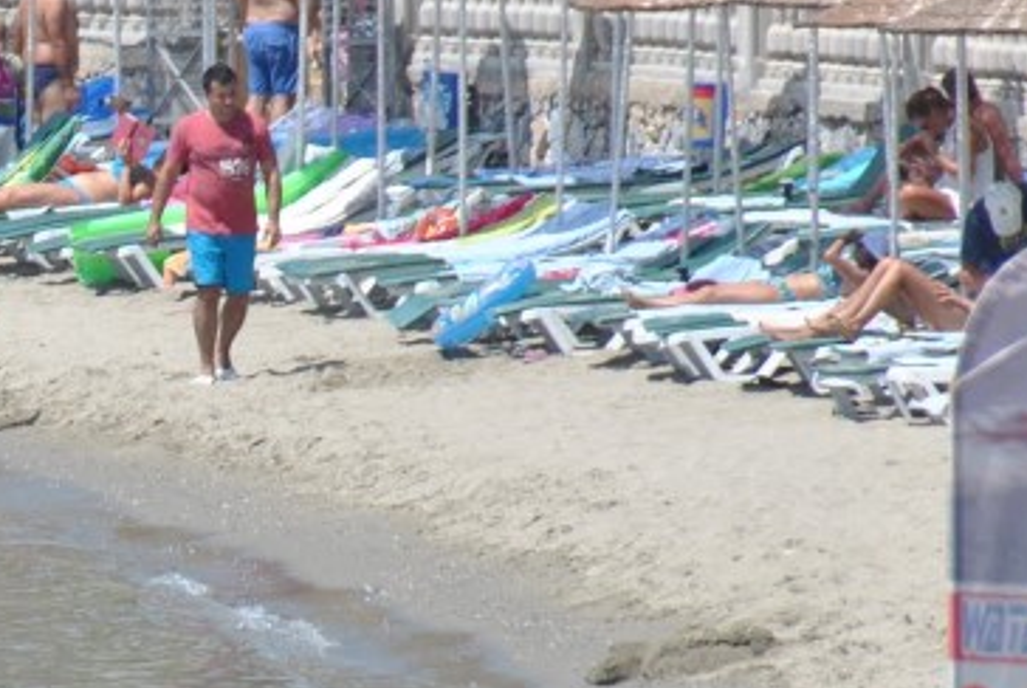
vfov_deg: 1.5
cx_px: -114
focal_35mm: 946
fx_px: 27031
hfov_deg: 2.2
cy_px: 488
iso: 200
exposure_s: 1/800
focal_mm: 200
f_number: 5.6
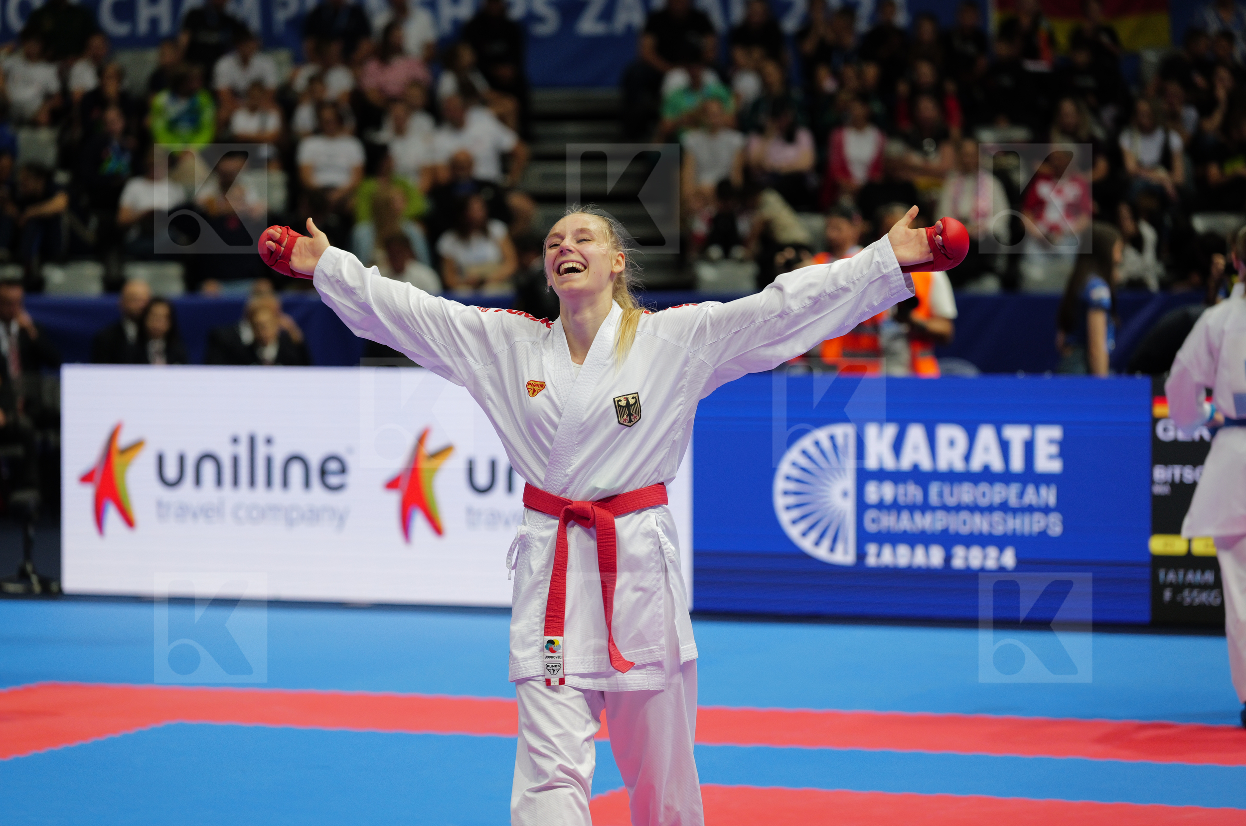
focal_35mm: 125
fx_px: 4319
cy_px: 413
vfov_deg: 10.9
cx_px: 623
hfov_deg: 16.4
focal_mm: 125
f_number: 2.8
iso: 1600
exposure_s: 1/1000
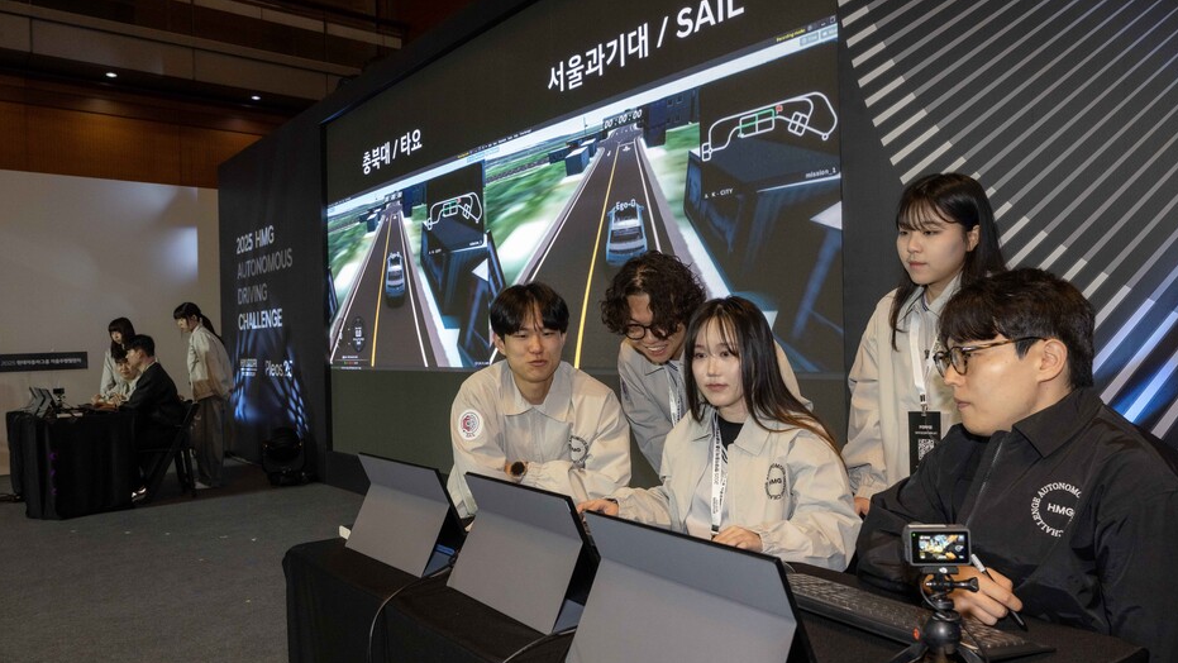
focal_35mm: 28
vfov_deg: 42.1
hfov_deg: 68.8
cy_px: 353
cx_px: 606
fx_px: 860
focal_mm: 25.5
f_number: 7.1
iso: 1600
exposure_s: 1/160
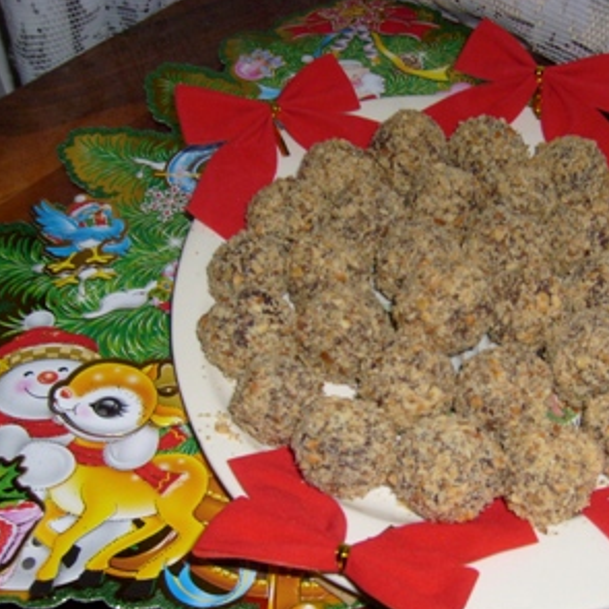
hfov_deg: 35.6
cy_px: 339
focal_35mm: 47
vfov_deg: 36.0
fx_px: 935
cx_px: 417
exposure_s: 1/45
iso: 100
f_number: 2.8
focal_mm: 5.8
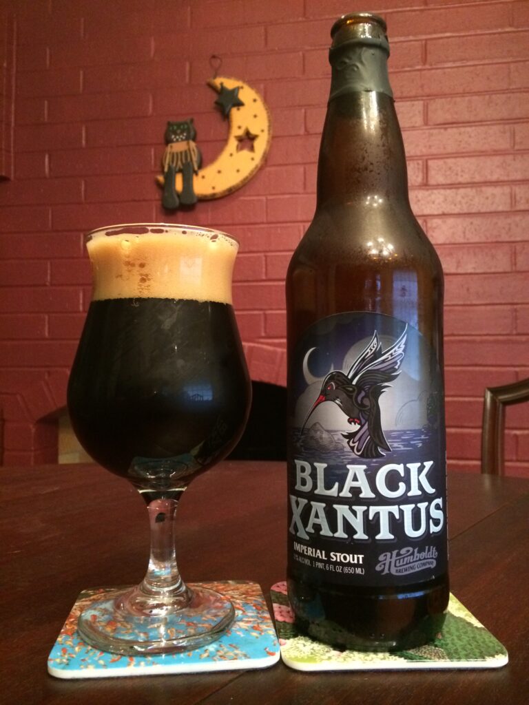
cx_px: 264
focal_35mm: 30
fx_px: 611
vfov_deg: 60.0
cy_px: 352
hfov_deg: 46.8
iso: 400
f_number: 2.2
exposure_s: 1/15
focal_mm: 4.12
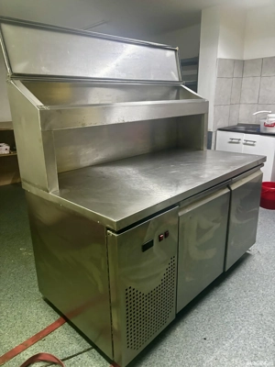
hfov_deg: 53.1
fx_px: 275
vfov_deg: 67.3
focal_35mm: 26
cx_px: 138
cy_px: 184
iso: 320
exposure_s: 1/50
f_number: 1.6
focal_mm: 5.96
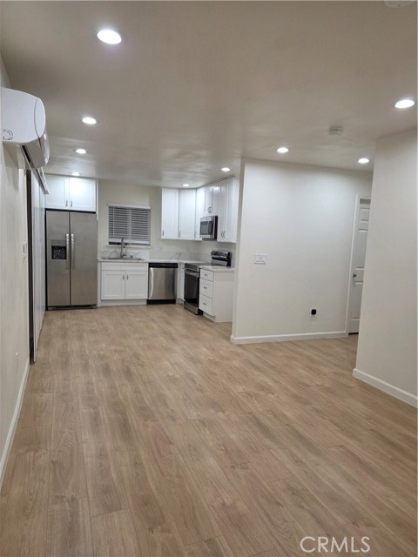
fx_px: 370
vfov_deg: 73.9
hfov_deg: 58.9
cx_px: 209
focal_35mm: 23
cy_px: 278
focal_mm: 6.3
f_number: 1.7
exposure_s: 1/120
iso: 125
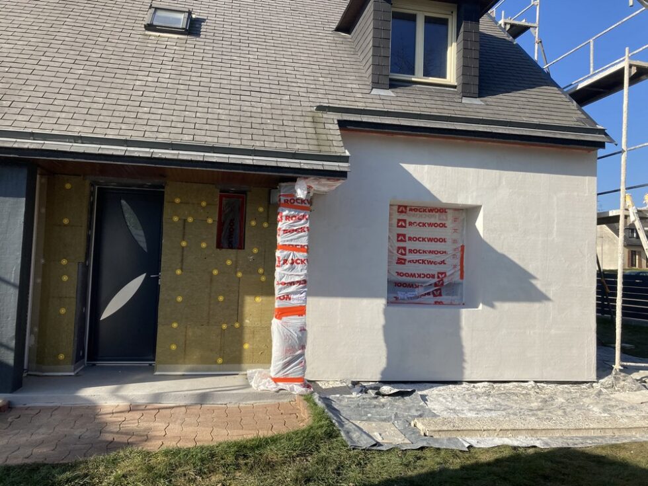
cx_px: 324
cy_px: 243
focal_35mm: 28
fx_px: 524
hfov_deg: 63.4
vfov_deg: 49.7
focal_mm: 3.99
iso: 20
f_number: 1.8
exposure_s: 1/1548
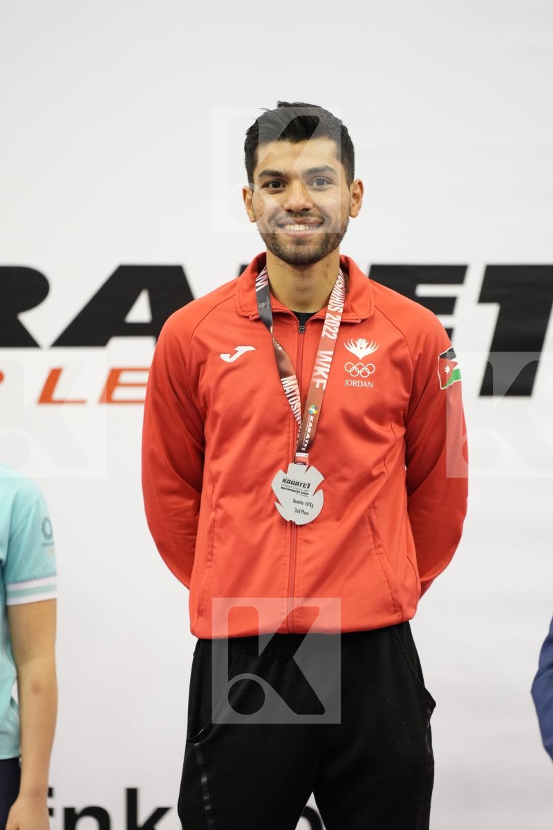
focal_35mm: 200
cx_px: 276
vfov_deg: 10.3
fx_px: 4608
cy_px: 415
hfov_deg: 6.9
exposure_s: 1/250
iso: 1250
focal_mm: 200
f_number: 2.8
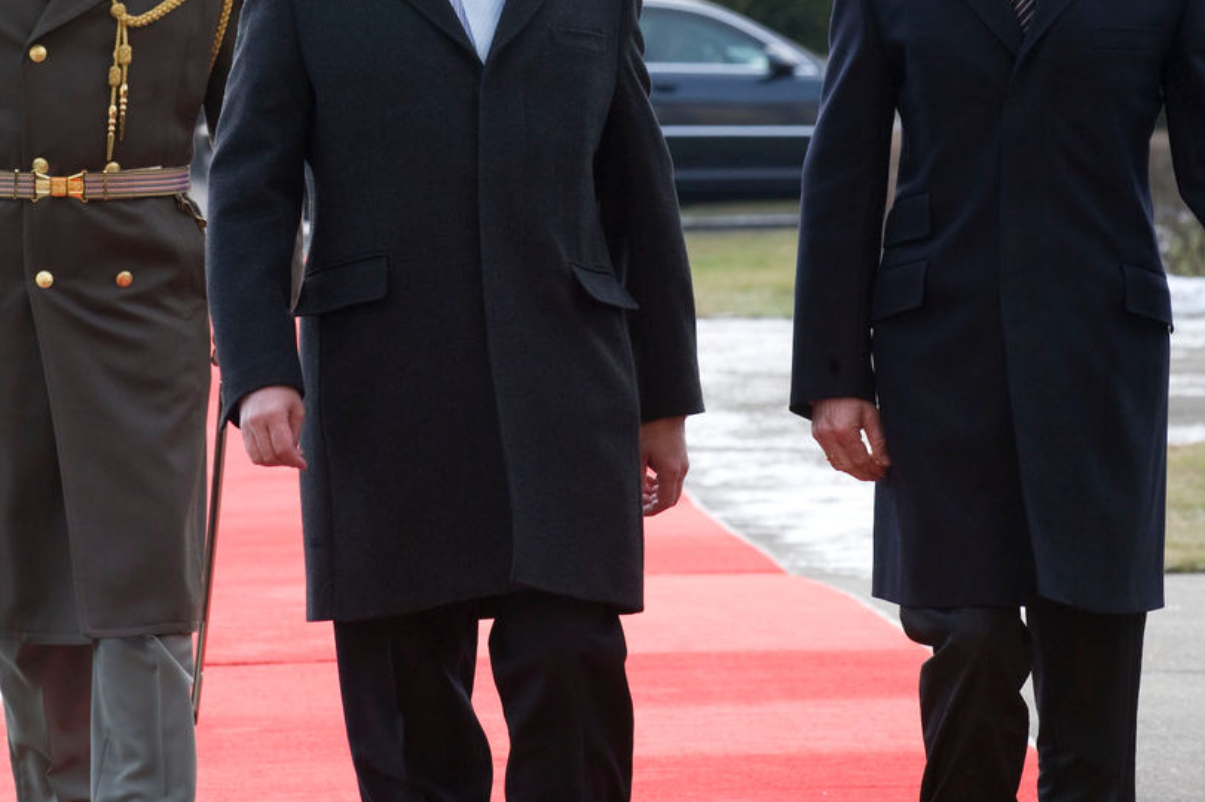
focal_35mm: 300
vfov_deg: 4.6
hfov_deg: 6.9
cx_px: 588
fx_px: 10037
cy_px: 178
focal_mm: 190
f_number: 9
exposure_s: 1/320
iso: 800
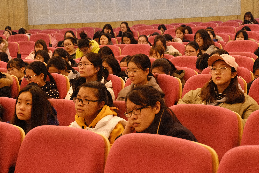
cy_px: 86
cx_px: 130
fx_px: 540
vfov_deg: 18.2
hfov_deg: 27.0
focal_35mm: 75
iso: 1600
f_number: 5.6
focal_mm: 50
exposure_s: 1/28
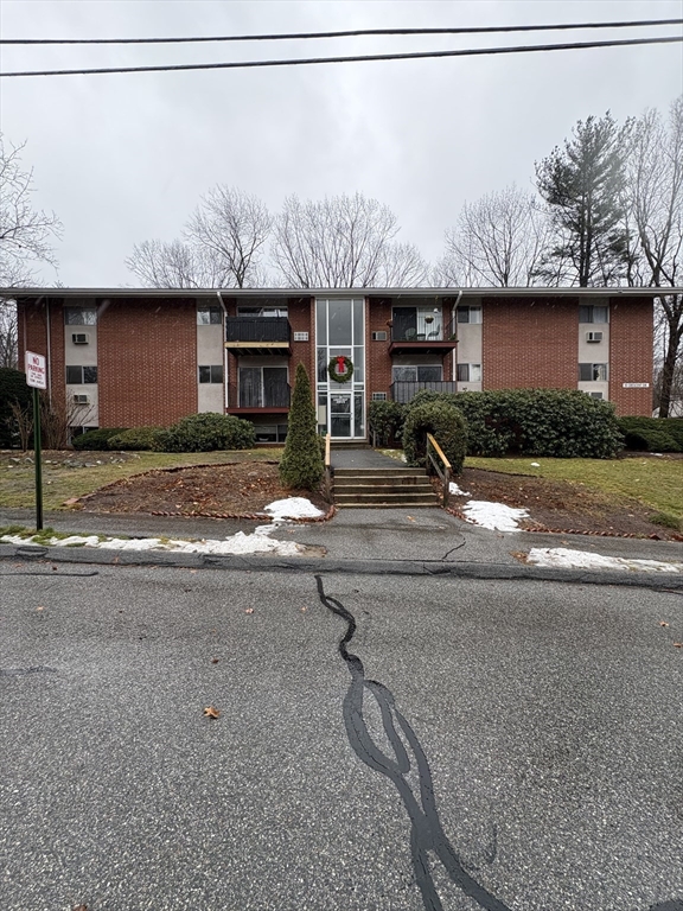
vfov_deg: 102.1
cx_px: 342
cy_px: 456
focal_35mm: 14
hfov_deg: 85.7
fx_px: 368
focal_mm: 2.22
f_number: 2.2
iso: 64
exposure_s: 1/154
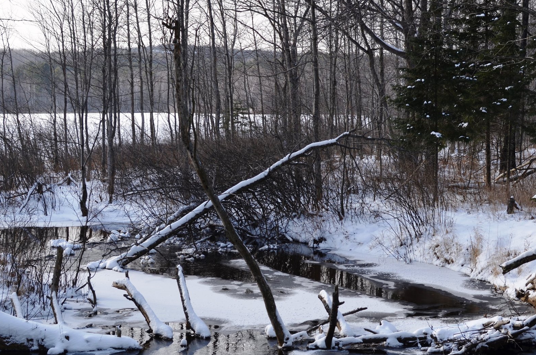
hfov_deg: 30.3
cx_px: 278
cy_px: 179
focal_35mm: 67
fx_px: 990
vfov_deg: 20.3
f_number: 5.6
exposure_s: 1/250
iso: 100
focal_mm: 35
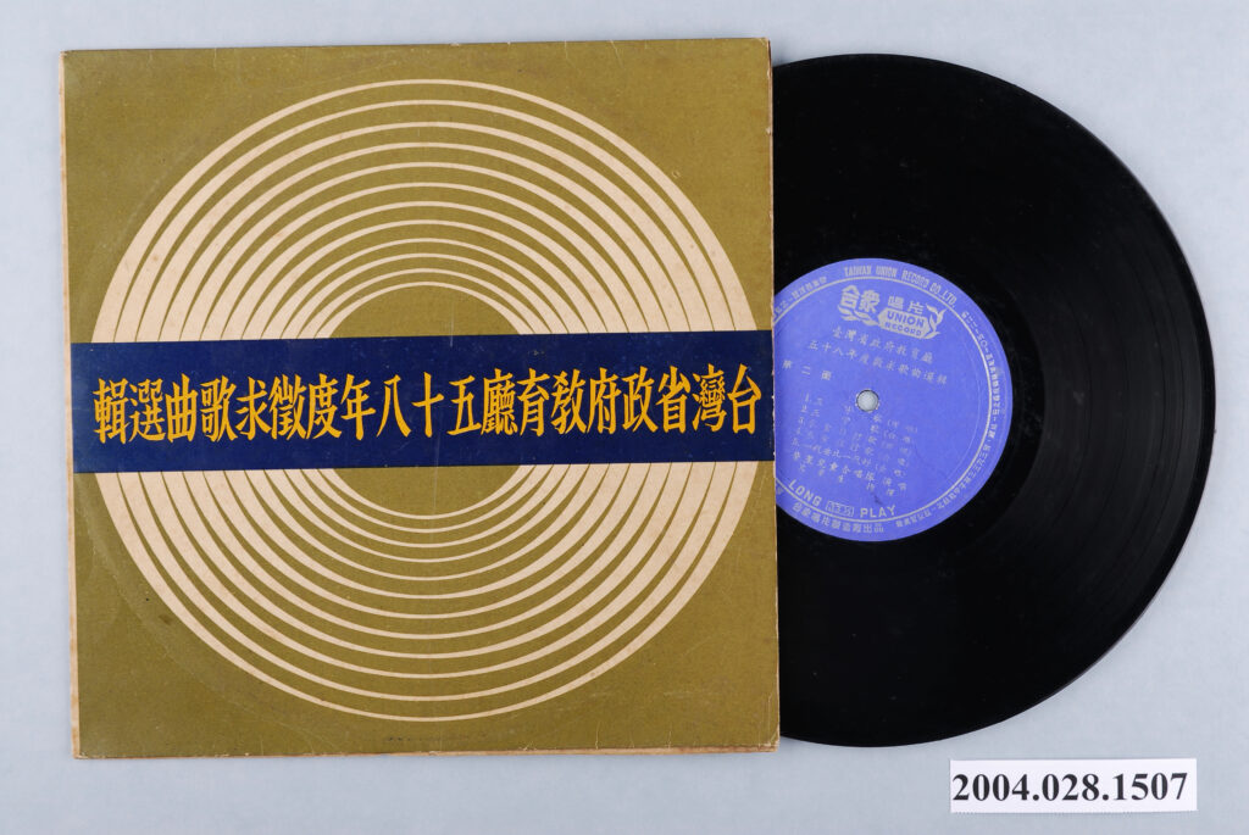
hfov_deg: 28.0
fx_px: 2500
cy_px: 418
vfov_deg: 19.0
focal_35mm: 72
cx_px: 624
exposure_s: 1/125
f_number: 10
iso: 160
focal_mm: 48
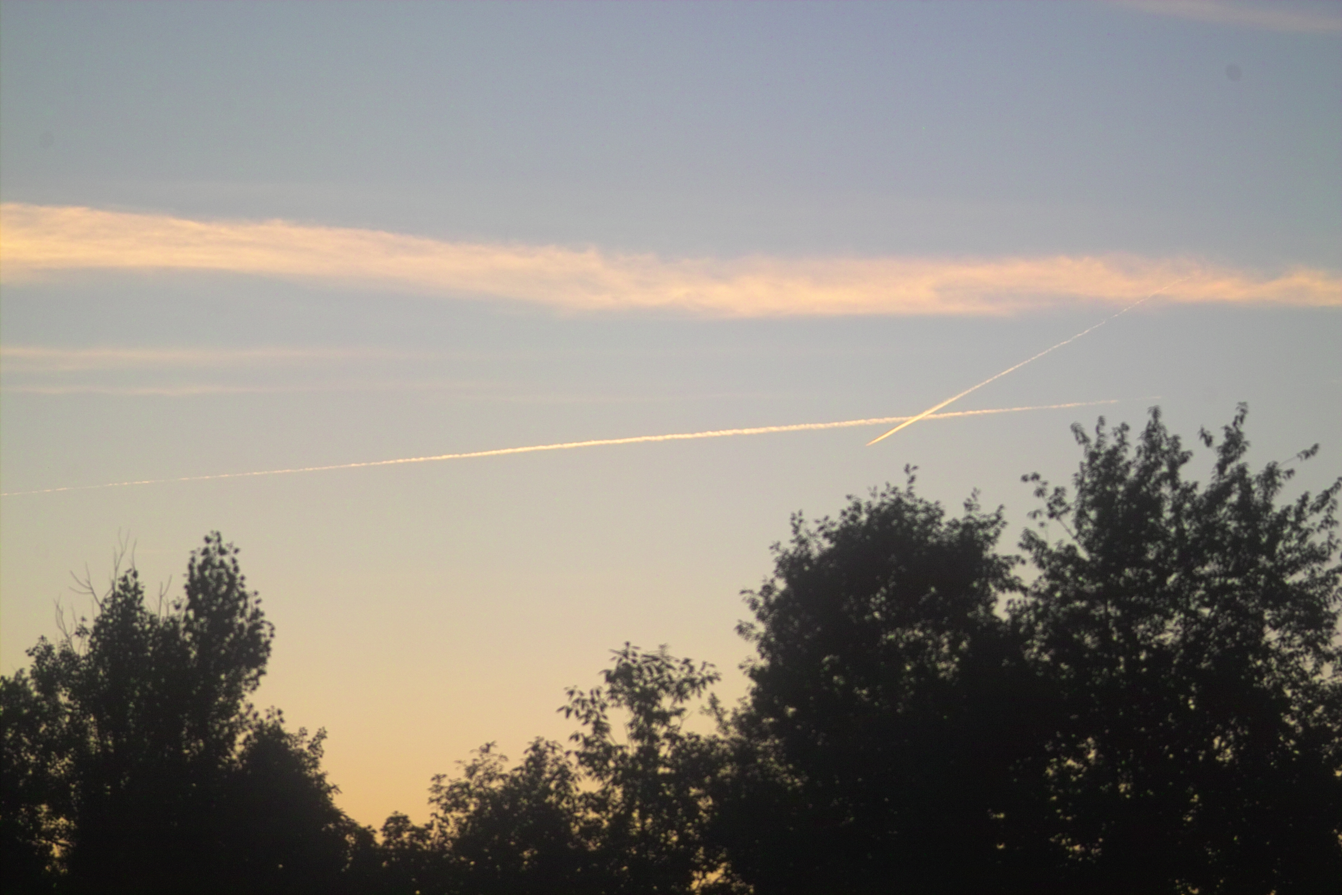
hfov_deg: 11.5
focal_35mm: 179
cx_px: 671
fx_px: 6672
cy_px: 448
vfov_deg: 7.7
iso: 100
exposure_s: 1/350
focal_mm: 105
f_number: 2.8
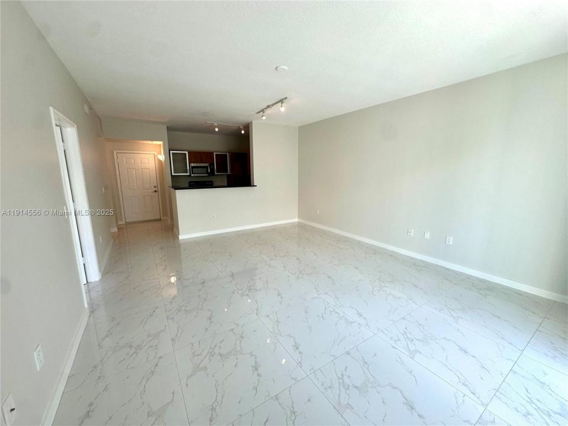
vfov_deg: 85.7
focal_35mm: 14
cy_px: 213
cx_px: 284
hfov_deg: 102.1
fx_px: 230
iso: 100
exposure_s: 1/120
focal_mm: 2.22
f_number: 2.2
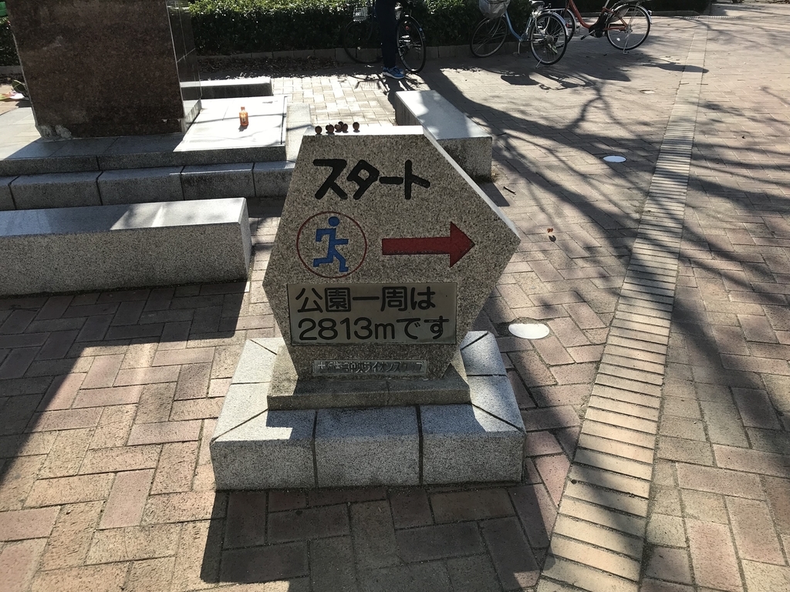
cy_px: 296
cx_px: 395
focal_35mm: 28
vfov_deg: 49.7
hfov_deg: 63.4
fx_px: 639
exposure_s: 1/1880
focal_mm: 3.99
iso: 20
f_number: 1.8
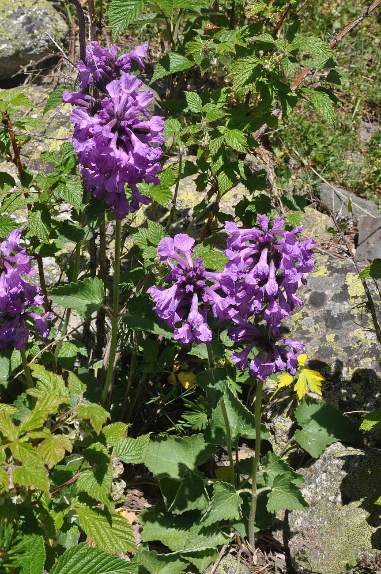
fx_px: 836
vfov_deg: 37.9
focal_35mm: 52
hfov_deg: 25.7
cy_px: 287
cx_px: 190
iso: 200
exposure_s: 1/125
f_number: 13
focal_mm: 35
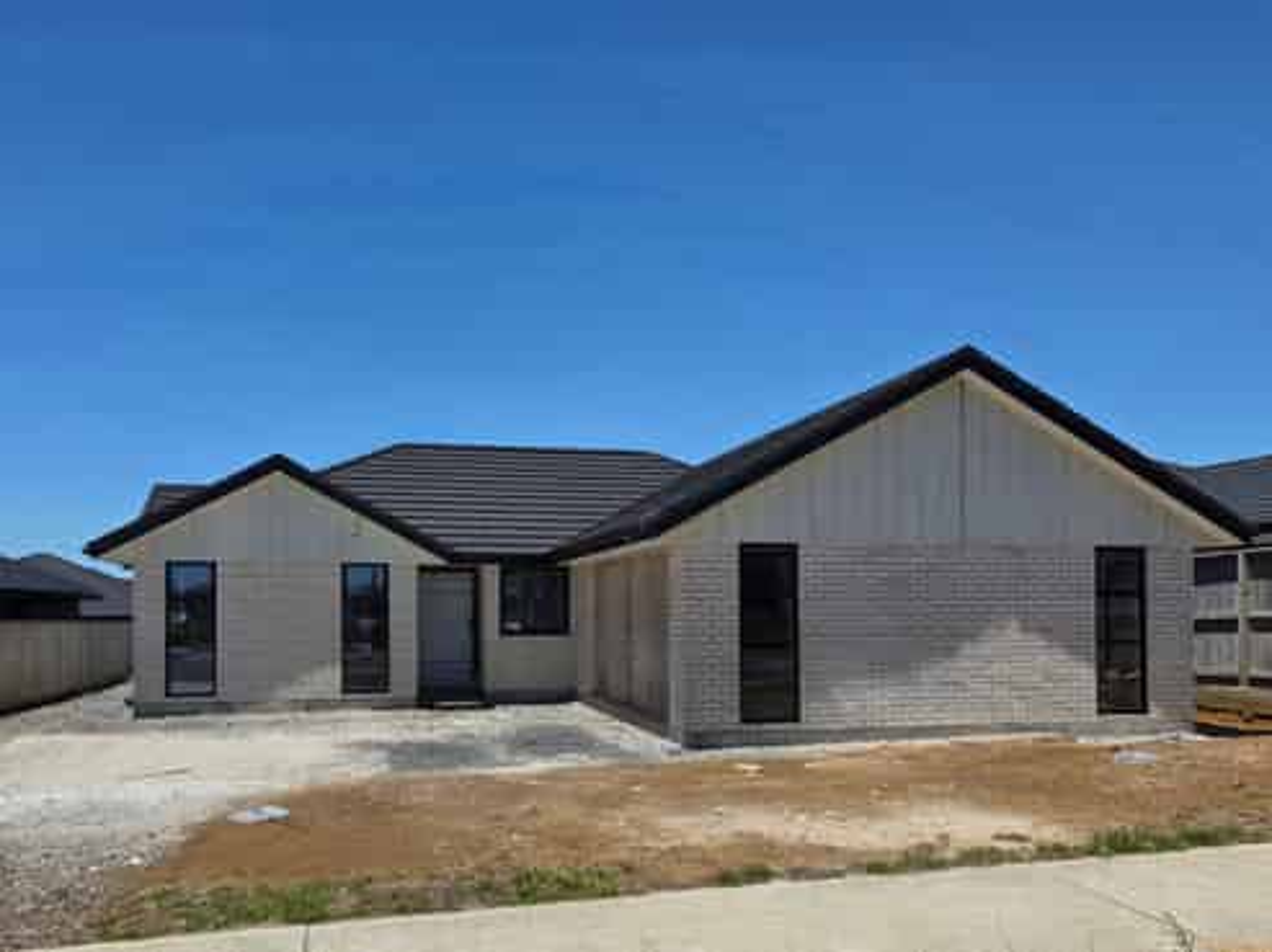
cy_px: 476
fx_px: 845
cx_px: 636
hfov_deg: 74.0
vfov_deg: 58.8
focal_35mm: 23
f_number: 1.7
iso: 80
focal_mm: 6.3
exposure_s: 1/10000
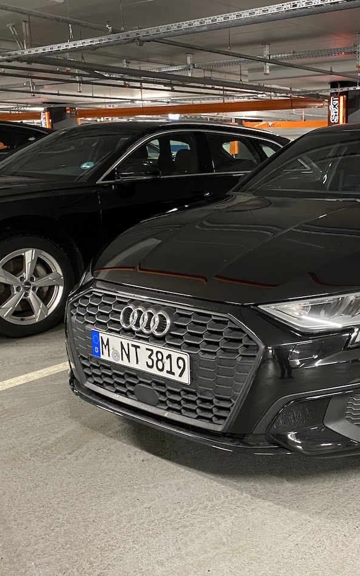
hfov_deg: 32.9
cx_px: 315
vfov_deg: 52.7
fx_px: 581
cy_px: 286
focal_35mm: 37
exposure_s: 1/25
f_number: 1.8
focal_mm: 4.25
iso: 500
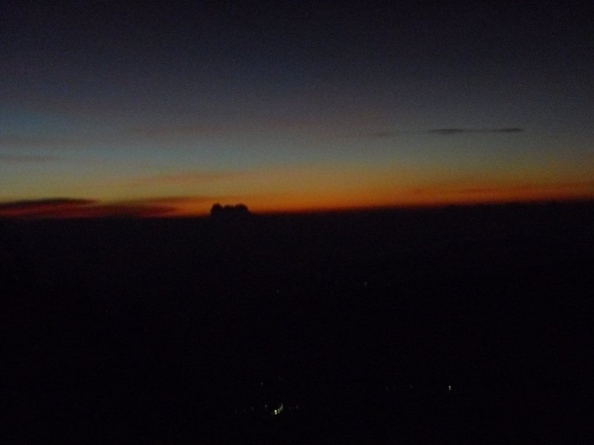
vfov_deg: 22.6
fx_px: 1115
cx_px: 297
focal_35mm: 65
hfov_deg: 29.8
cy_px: 222
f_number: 3.8
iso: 800
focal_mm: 10.7
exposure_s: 1/8
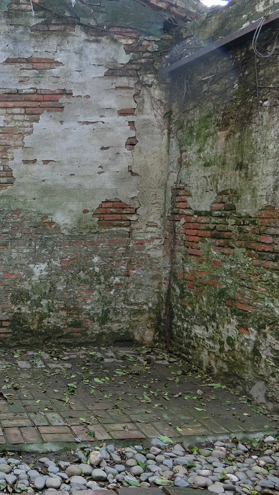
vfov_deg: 54.0
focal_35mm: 37
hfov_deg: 28.0
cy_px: 245
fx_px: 487
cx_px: -56
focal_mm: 5.4
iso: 125
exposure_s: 1/125
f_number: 2.8
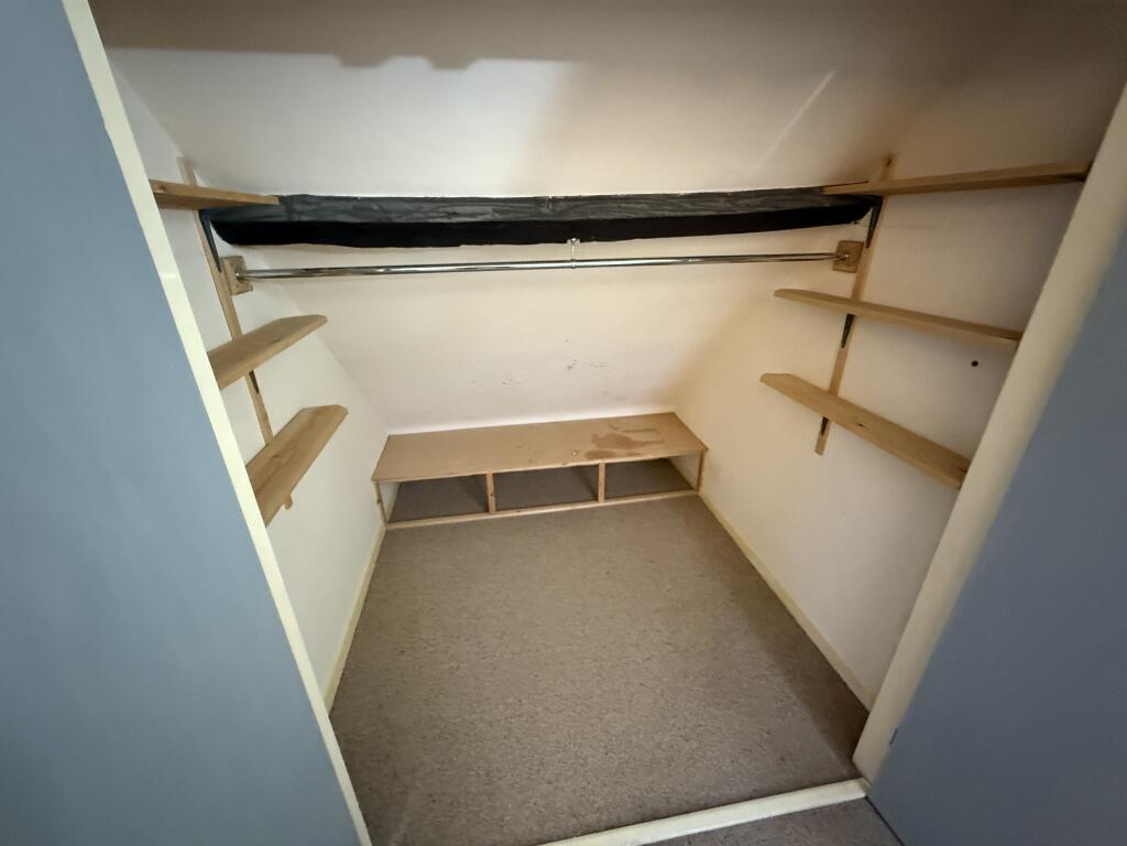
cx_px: 564
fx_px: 456
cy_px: 423
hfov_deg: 102.1
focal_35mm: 14
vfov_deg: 85.7
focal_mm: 2.22
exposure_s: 1/33
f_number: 2.2
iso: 1250
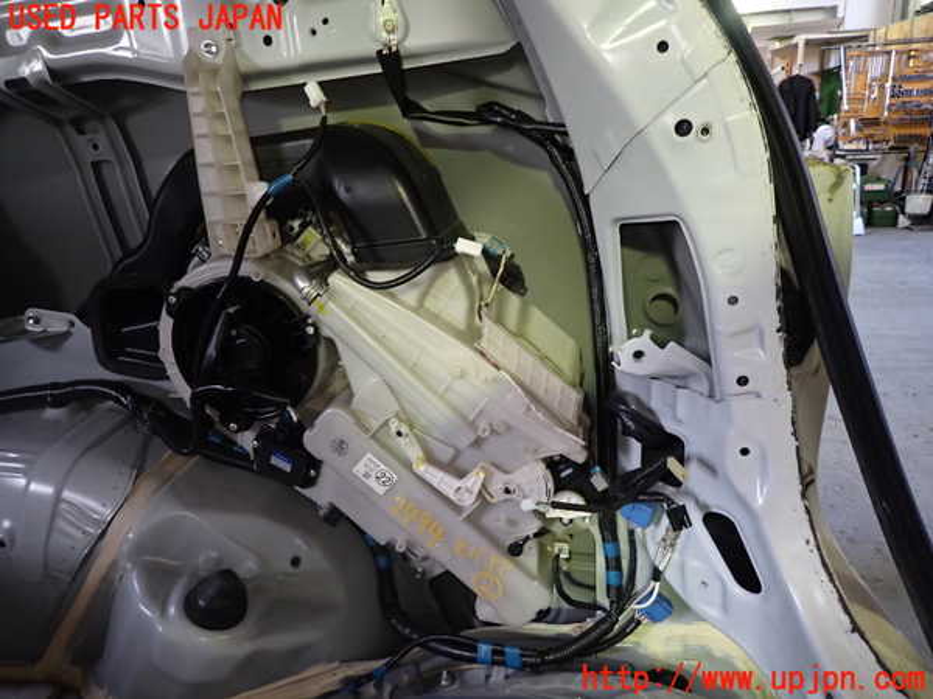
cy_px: 350
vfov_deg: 54.9
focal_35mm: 25
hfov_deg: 69.4
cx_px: 466
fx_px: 674
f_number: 2
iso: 250
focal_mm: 4.5
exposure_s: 1/30
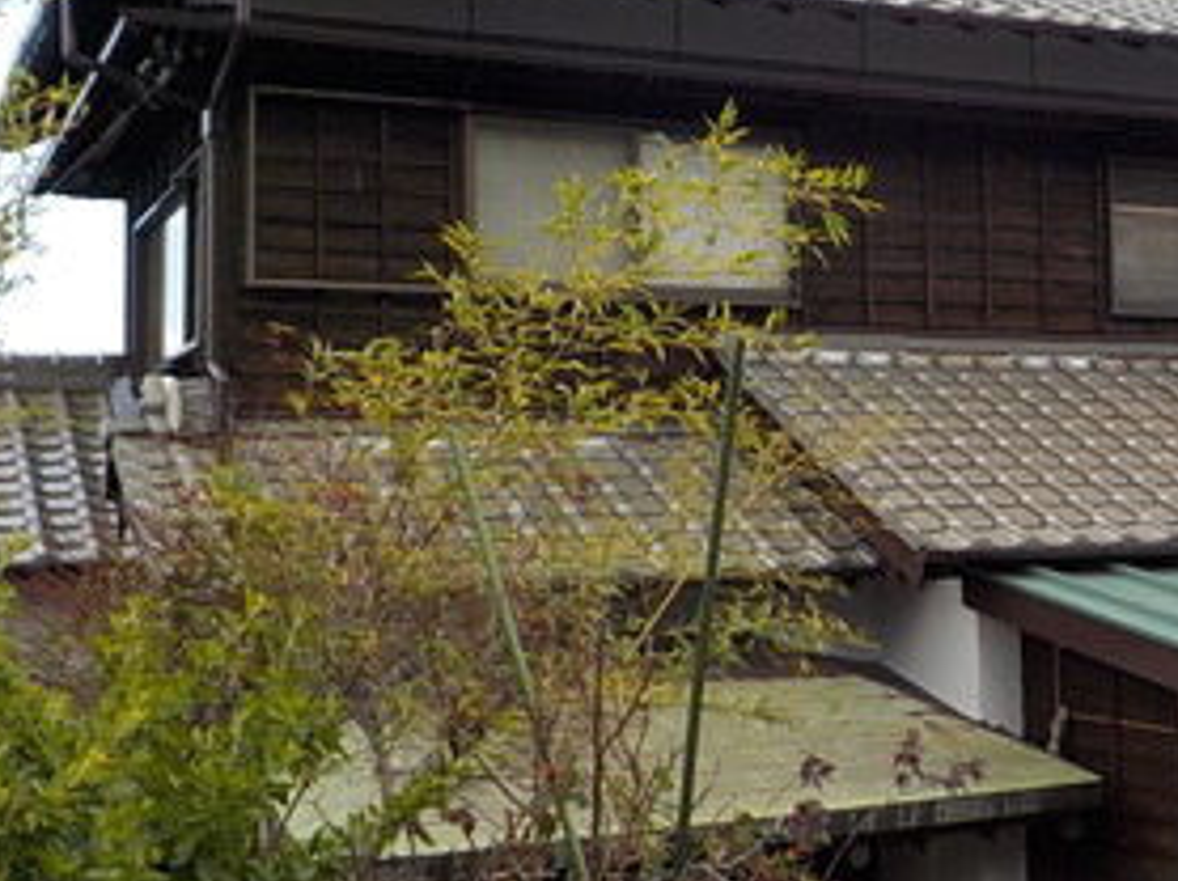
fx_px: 1836
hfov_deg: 34.3
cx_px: 966
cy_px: 362
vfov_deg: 26.9
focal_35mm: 54
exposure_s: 1/400
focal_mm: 4.1
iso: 125
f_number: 3.3
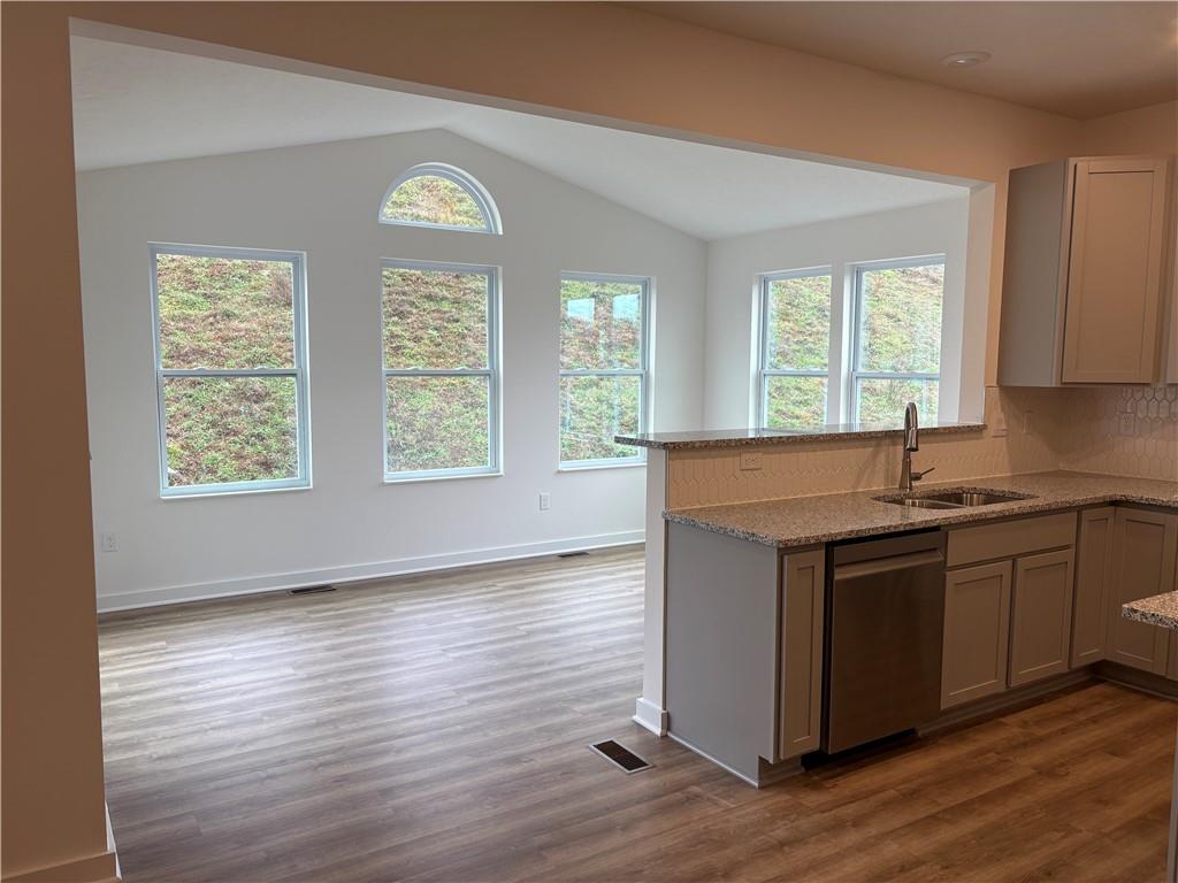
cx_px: 589
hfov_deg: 67.3
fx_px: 885
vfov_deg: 53.1
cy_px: 442
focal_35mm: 26
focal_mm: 5.96
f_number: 1.6
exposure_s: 1/120
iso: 64
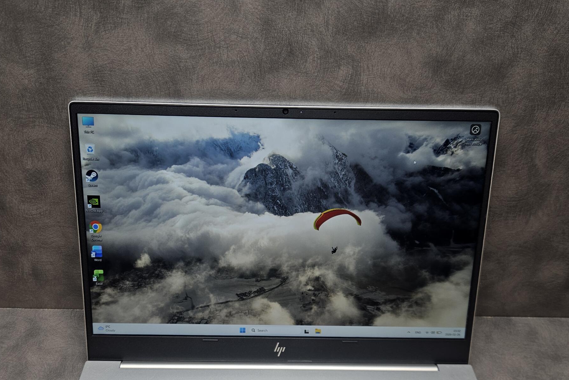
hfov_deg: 55.8
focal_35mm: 34
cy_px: 286
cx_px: 280
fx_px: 537
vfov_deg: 37.9
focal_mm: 5.4
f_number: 1.8
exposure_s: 1/50
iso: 25
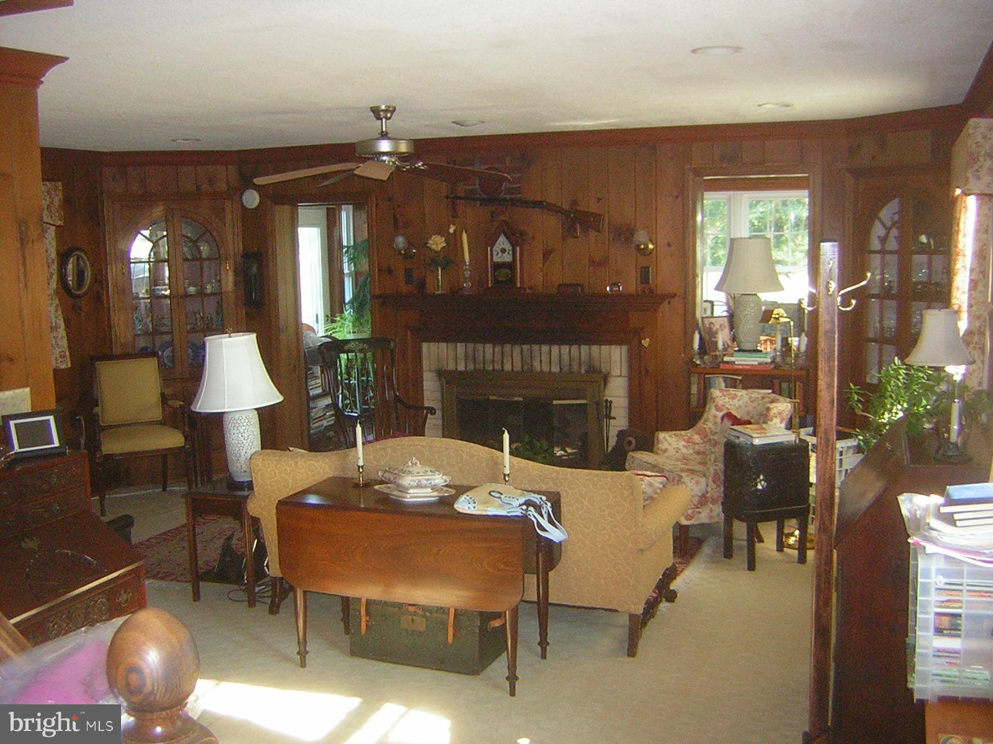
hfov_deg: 51.4
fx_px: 1033
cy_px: 372
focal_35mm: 36
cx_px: 496
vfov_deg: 39.7
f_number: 2.6
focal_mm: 4.7
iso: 151
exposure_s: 1/60.1
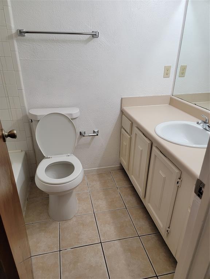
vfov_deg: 71.6
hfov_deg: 56.8
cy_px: 140
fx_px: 194
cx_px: 105
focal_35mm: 24
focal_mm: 6.7
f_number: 1.8
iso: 200
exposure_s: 1/120
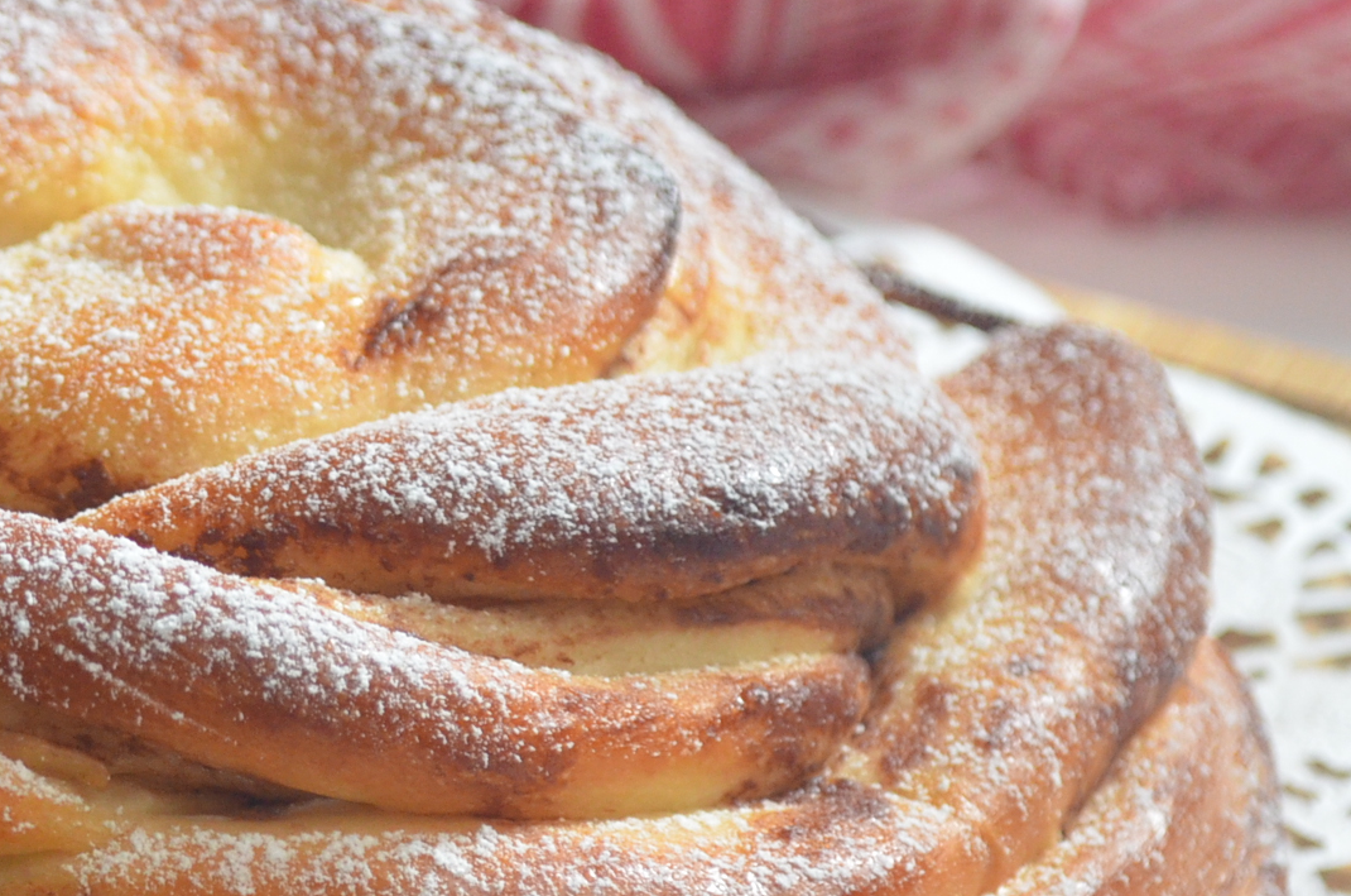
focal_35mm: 152
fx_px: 5693
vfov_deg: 9.0
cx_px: -102
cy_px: 710
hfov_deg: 13.3
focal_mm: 44
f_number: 5.3
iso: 1400
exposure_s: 1/60
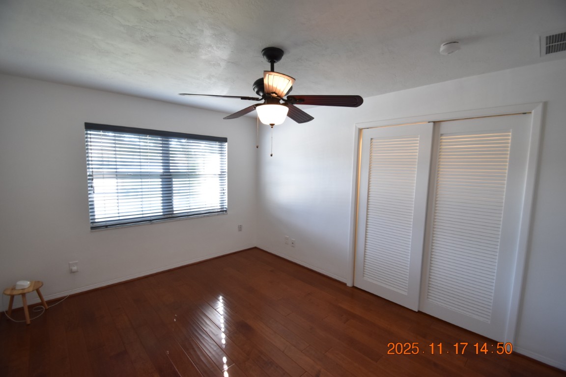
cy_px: 188
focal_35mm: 15
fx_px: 236
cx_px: 283
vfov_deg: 77.3
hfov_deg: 100.4
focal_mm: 10
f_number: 3.5
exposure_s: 1/45
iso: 800
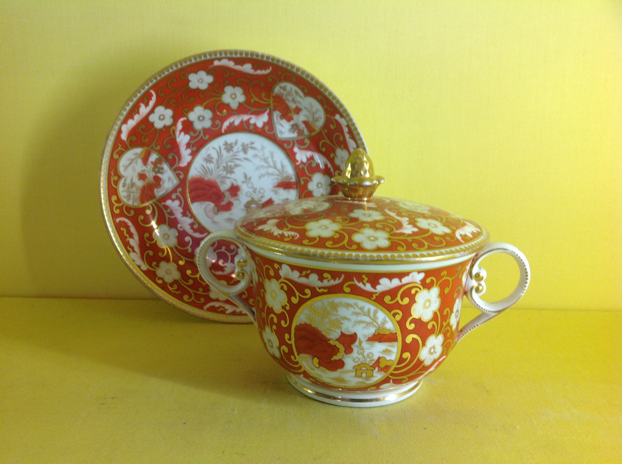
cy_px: 232
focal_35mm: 35
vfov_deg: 40.6
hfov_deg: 52.7
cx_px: 311
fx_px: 628
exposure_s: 1/30
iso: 64
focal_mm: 4.28
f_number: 2.4
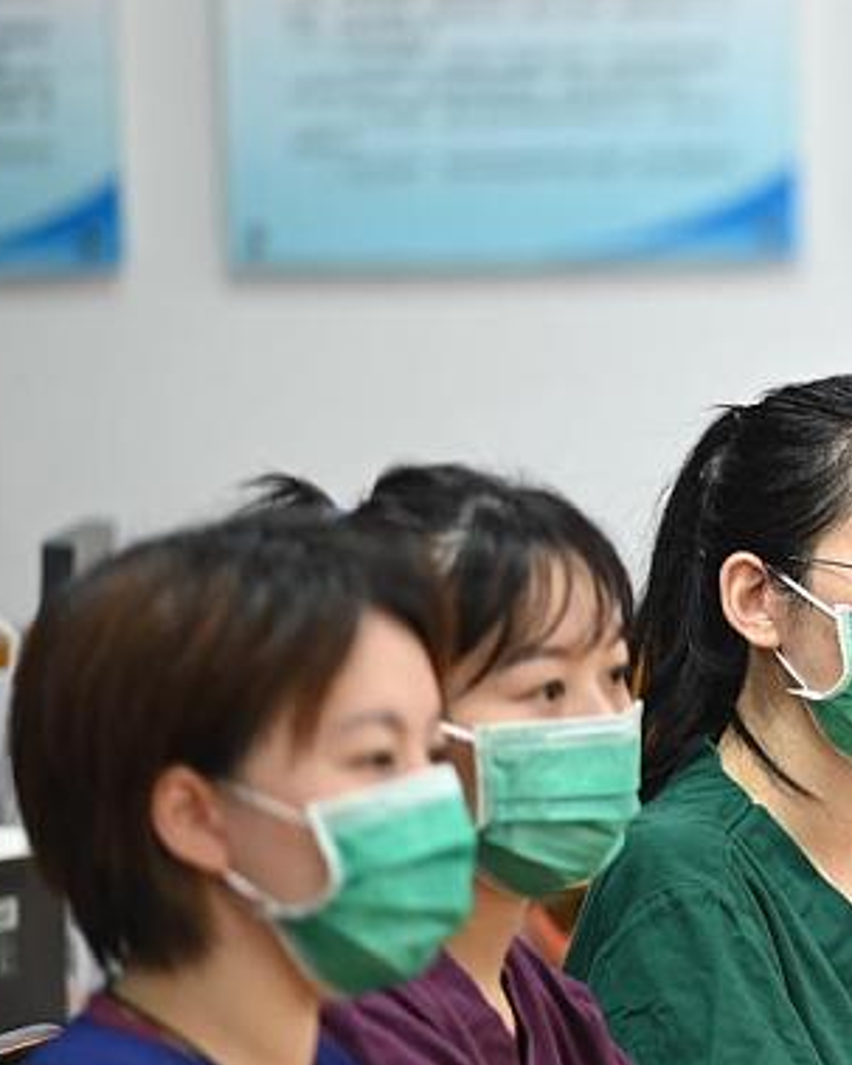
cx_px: 1645
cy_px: 396
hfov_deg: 4.9
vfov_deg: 6.2
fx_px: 9838
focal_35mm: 312
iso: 200
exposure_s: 1/80
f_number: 1.4
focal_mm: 105
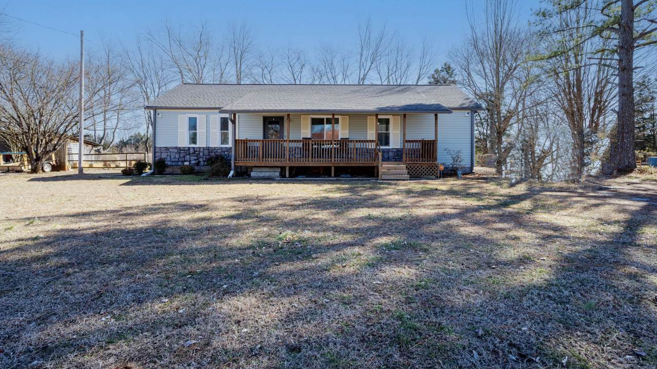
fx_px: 331
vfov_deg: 58.1
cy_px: 157
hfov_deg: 89.6
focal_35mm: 19
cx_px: 329
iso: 100
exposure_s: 1/15
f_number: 16
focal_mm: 18
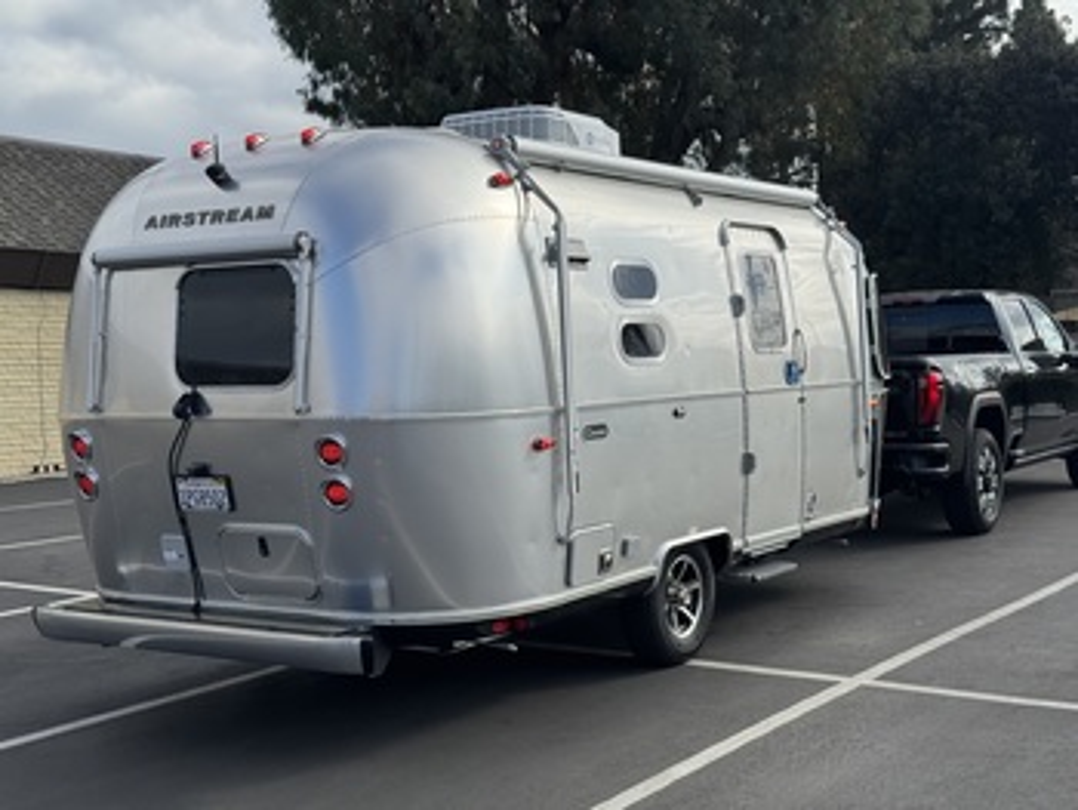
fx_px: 1496
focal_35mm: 48
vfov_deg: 30.3
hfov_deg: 39.6
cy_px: 405
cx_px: 539
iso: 64
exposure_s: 1/4608
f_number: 1.78
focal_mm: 6.76
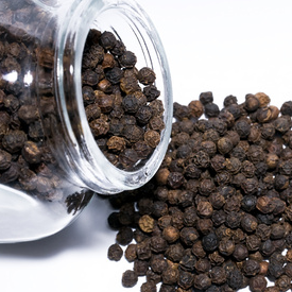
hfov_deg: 11.8
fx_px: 1409
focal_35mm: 148
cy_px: 149
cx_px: 220
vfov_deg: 11.8
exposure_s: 1/250
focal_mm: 75
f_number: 16
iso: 200
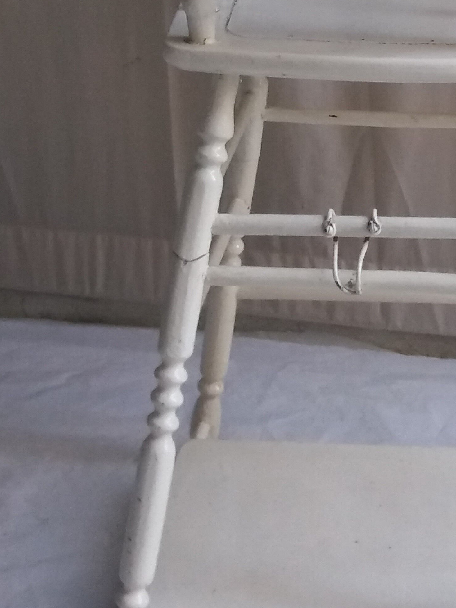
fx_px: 1036
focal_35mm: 59
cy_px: 125
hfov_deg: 24.1
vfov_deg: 31.9
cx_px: 409
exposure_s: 1/50
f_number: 1.9
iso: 100
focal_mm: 3.7
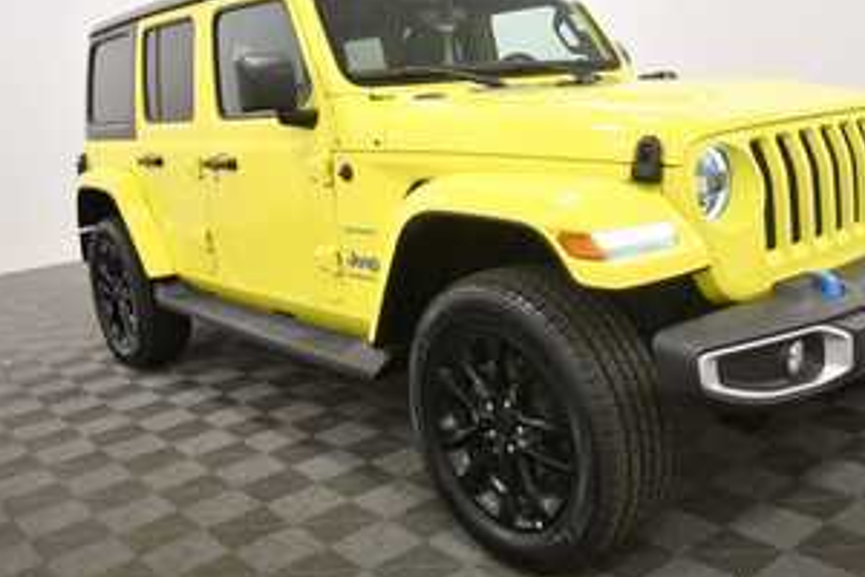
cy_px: 238
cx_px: 522
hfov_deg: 52.7
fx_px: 865
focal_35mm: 36
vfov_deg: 36.8
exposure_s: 1/125
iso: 900
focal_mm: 18
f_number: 5.3
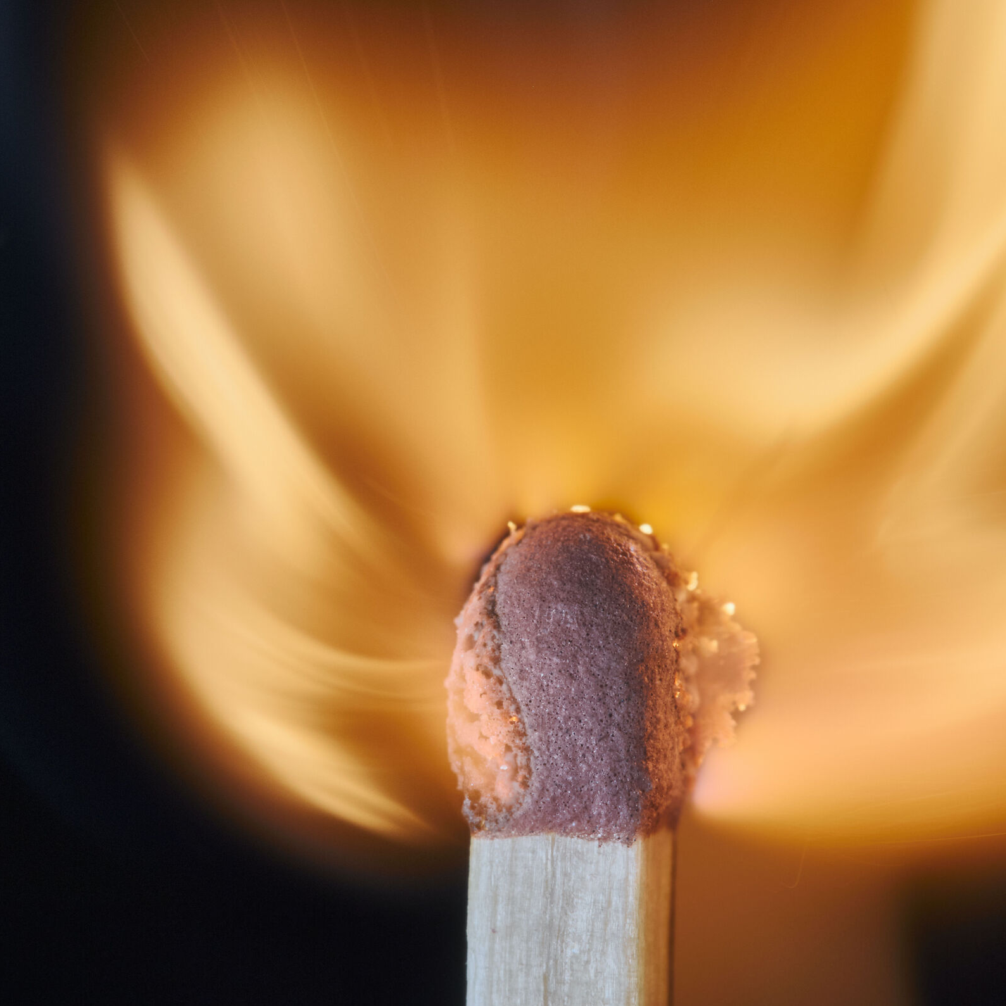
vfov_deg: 11.3
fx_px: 5063
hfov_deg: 11.3
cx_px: 500
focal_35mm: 154
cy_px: 663
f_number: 16
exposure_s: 1/200
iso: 800
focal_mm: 80
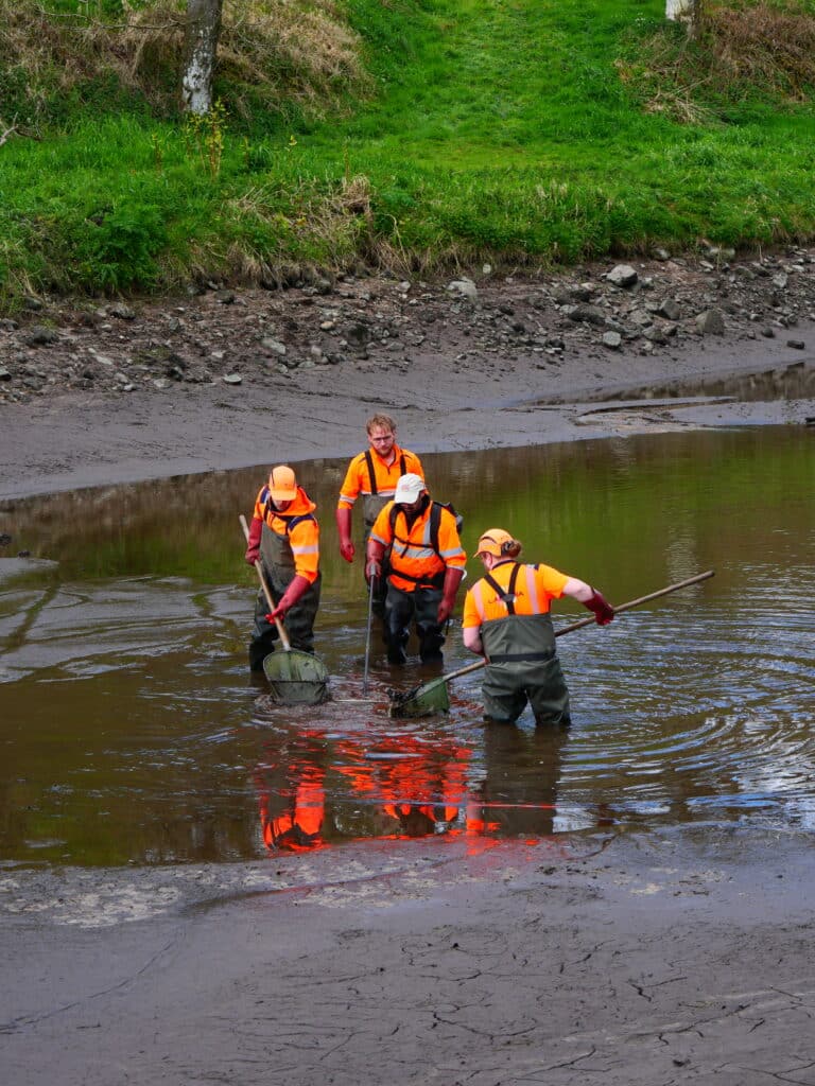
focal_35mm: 110
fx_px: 3453
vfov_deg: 17.9
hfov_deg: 13.5
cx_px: 408
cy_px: 543
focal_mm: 55
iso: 200
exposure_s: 1/400
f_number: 5.6
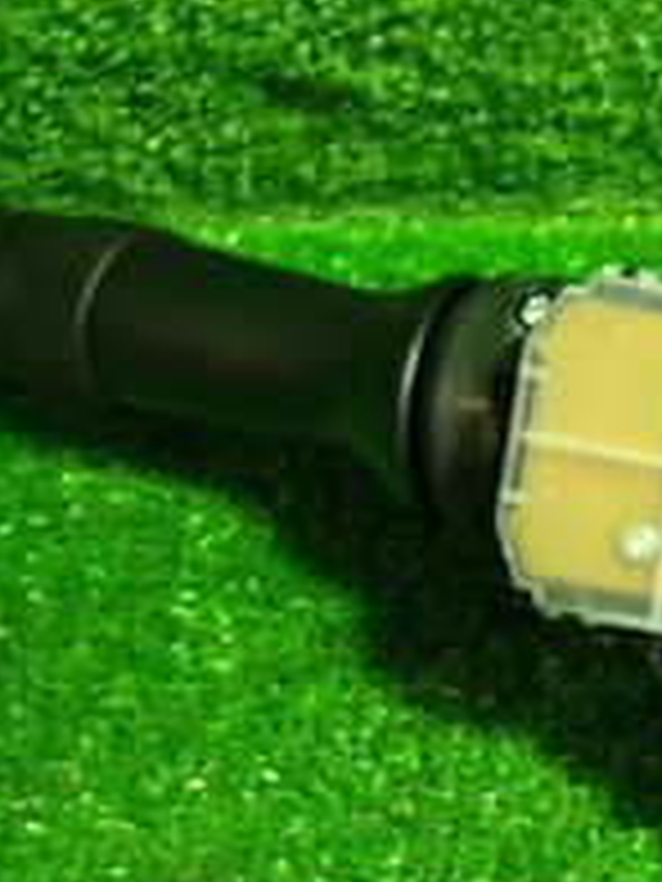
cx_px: 1126
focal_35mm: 92
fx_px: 2346
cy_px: 436
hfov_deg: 14.5
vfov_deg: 21.3
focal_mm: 5.4
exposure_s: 1/30
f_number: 2.3
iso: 500
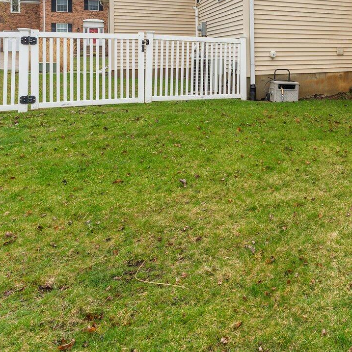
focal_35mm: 34
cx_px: 435
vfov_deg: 45.2
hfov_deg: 36.1
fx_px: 391
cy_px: 55
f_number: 8
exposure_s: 1/80
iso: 400
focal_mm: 14
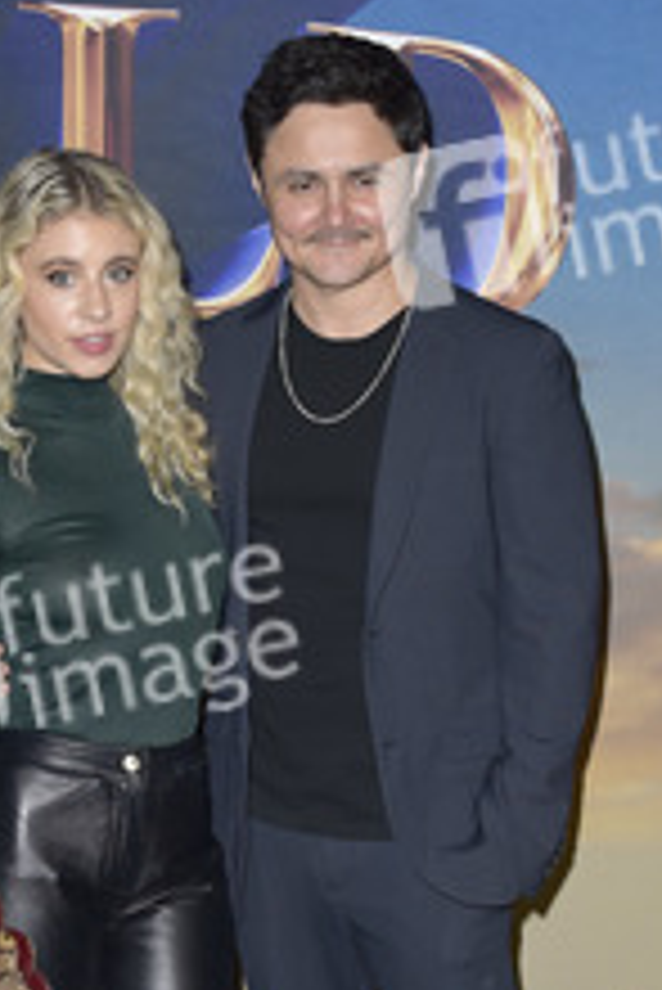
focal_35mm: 80
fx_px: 2203
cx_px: 200
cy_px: 878
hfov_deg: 17.0
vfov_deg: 24.7
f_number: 6.3
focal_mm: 44
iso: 320
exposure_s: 1/250
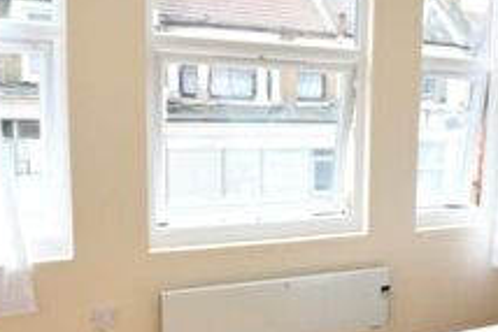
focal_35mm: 49
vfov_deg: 27.5
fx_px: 678
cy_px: 190
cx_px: 593
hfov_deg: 33.2
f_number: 5.6
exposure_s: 1/60
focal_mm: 10
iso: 110
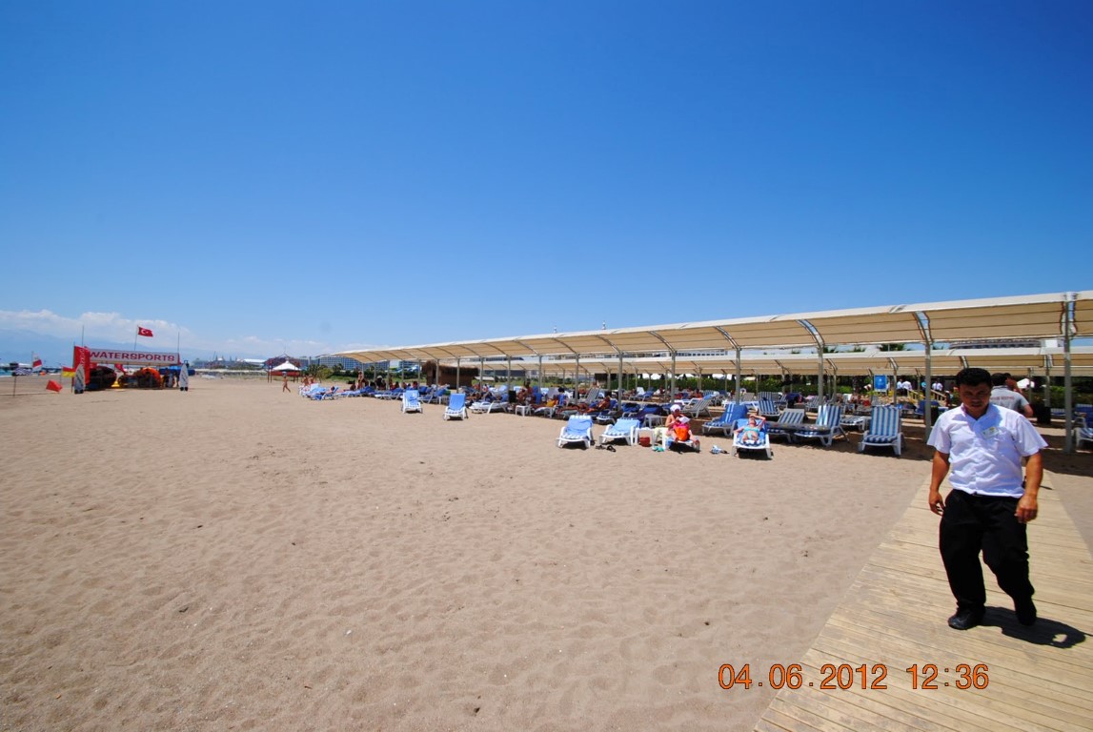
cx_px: 546
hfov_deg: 100.3
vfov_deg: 77.5
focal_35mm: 15
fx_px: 456
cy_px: 366
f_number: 9
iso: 100
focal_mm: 10
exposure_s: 1/320
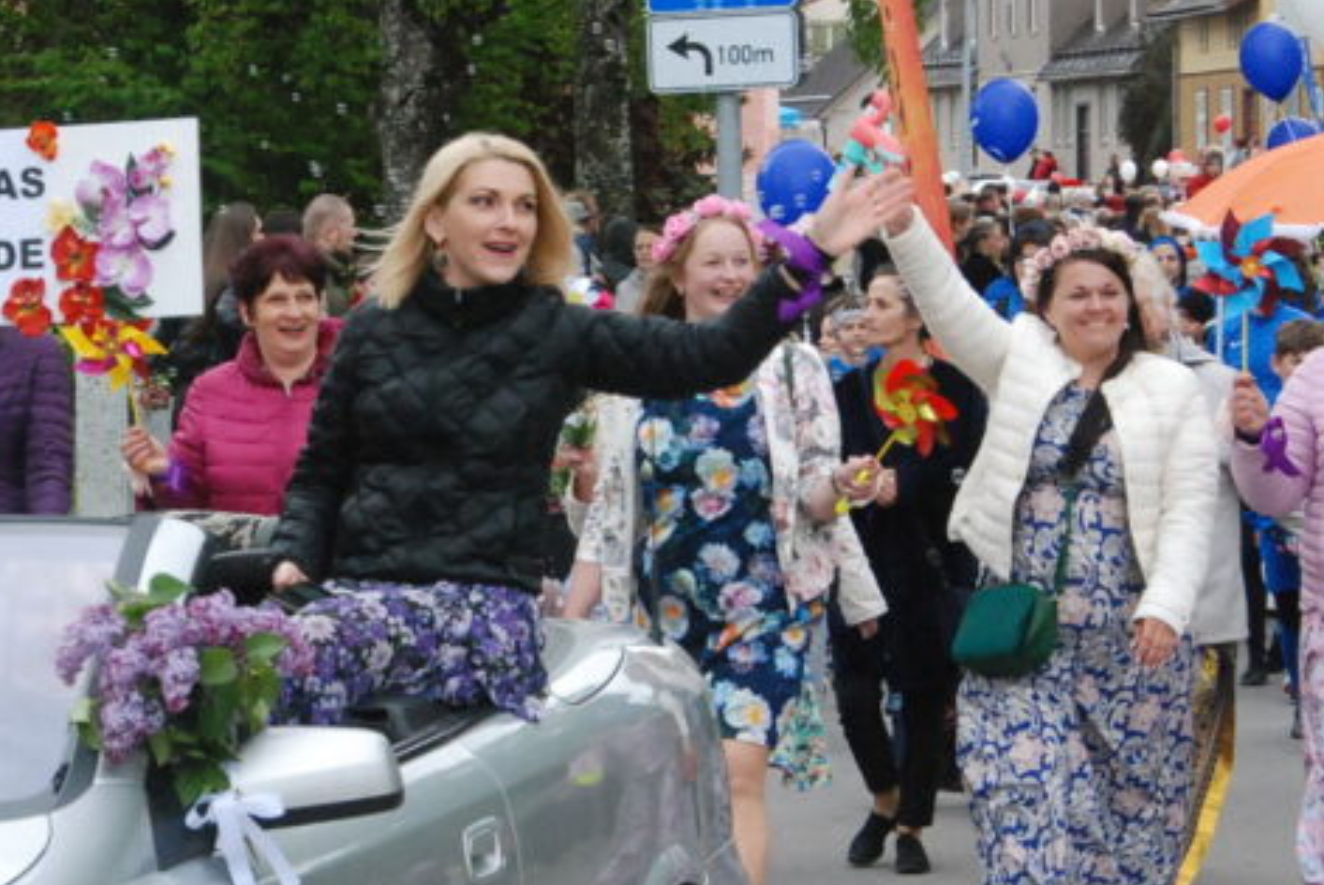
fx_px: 6000
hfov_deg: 12.6
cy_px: 372
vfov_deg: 8.4
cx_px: 427
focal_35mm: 163
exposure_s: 1/320
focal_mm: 50
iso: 1600
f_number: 9
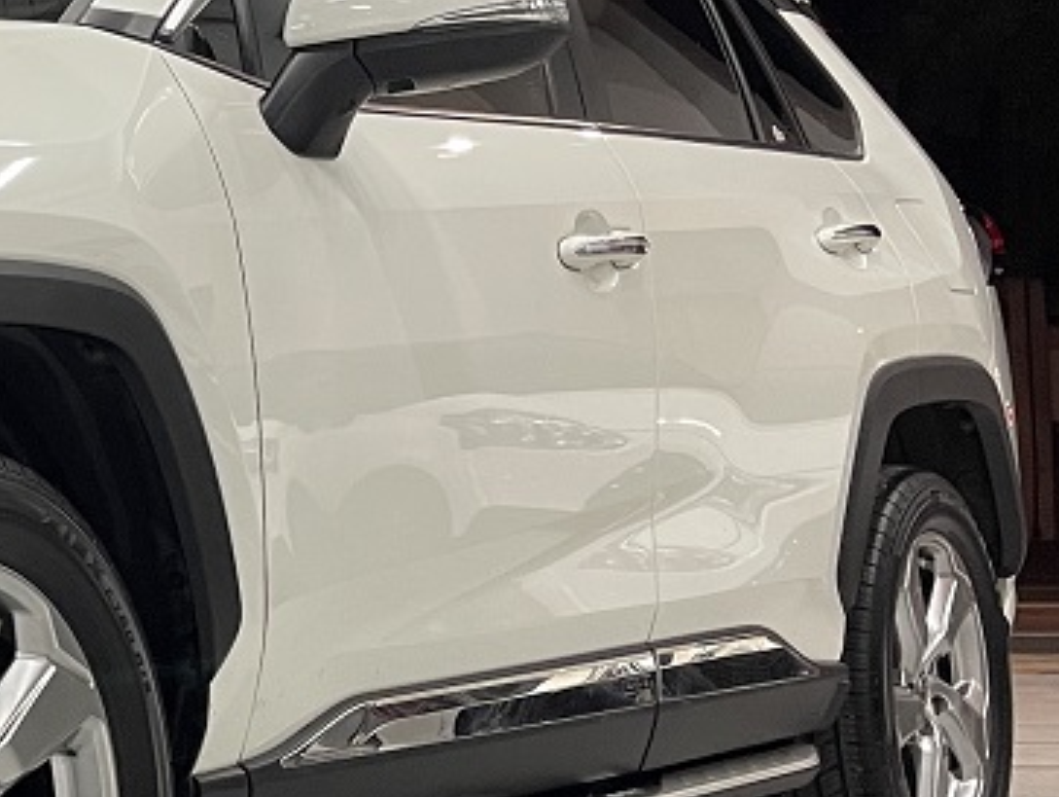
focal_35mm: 93
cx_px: -420
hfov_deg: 19.1
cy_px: 416
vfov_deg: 15.9
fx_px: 2848
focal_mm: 5.1
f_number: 1.6
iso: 200
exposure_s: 1/60
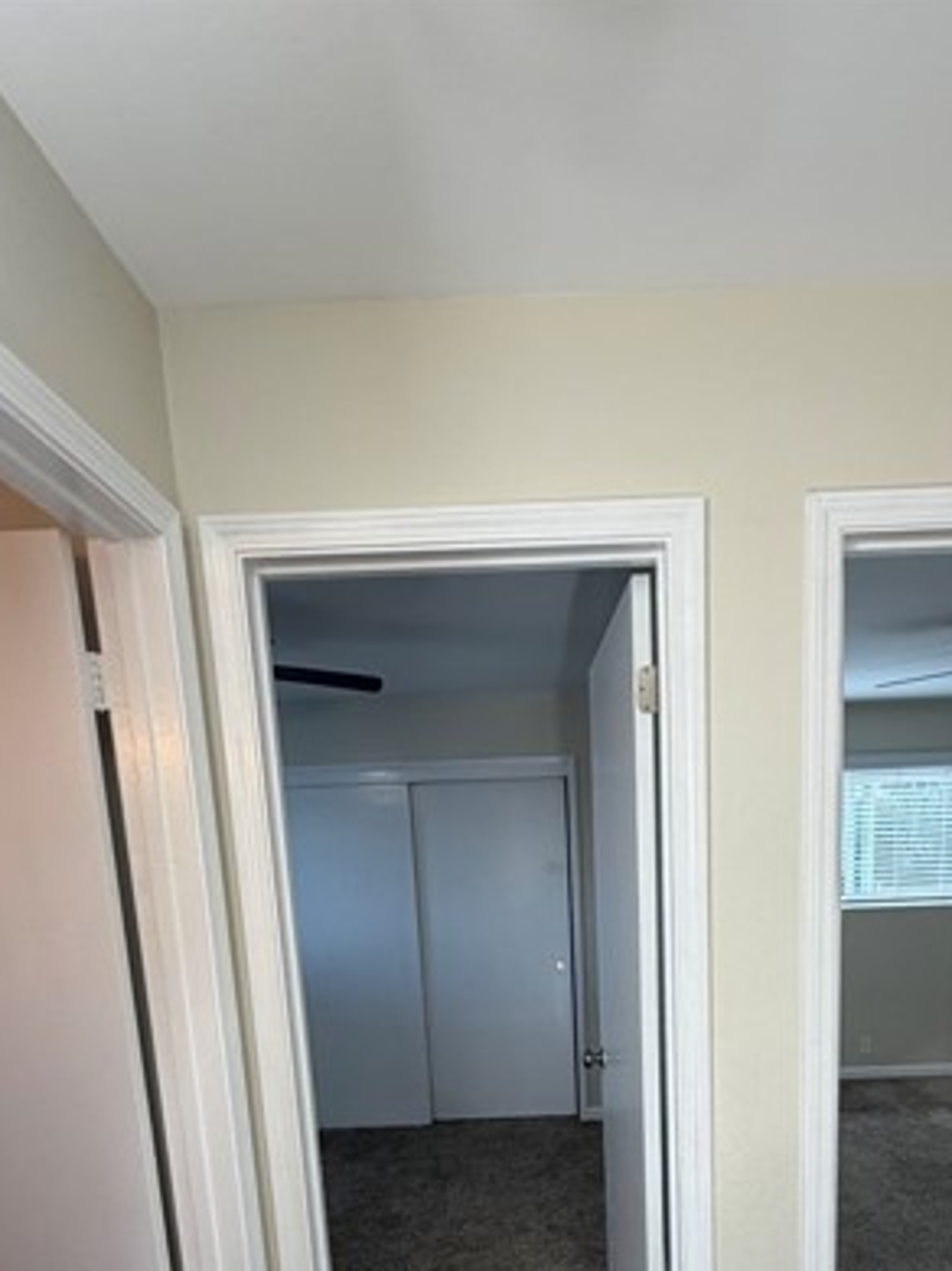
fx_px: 844
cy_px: 1027
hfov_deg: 58.4
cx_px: 567
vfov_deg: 66.7
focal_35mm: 23
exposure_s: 1/120
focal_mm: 2.22
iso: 125
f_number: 2.2
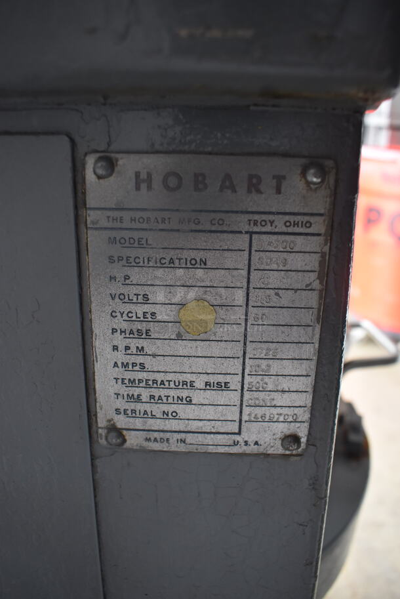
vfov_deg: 67.3
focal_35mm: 27
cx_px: 200
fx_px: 449
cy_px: 300
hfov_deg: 48.0
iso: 800
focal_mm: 18
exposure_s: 1/60
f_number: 5
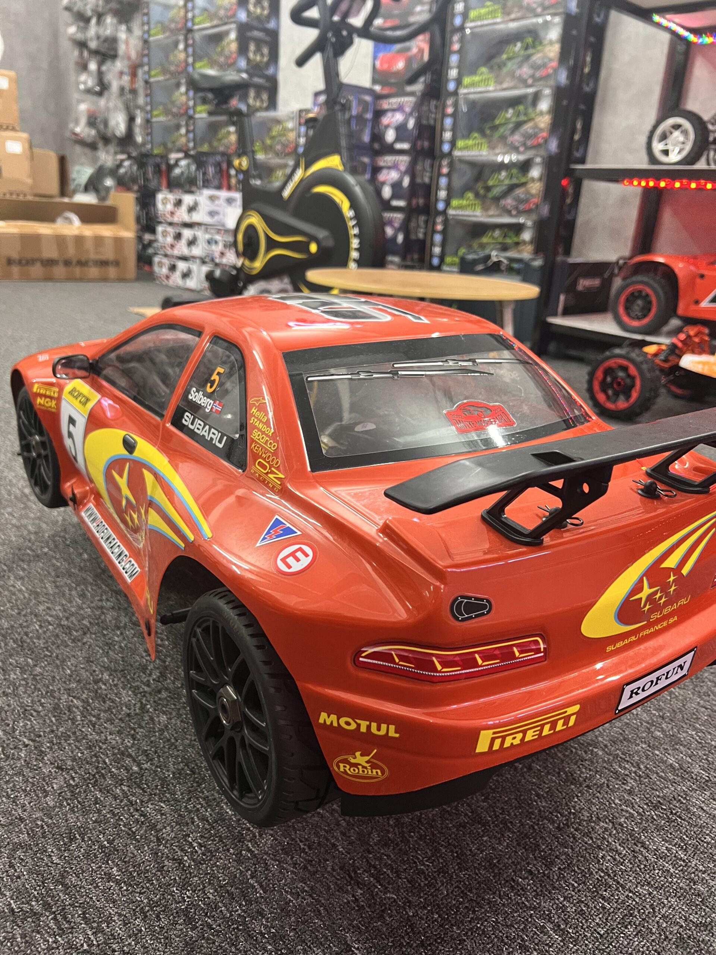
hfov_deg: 53.1
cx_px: 358
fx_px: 717
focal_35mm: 26
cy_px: 478
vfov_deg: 67.3
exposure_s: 1/50
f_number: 1.5
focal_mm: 5.7
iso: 250
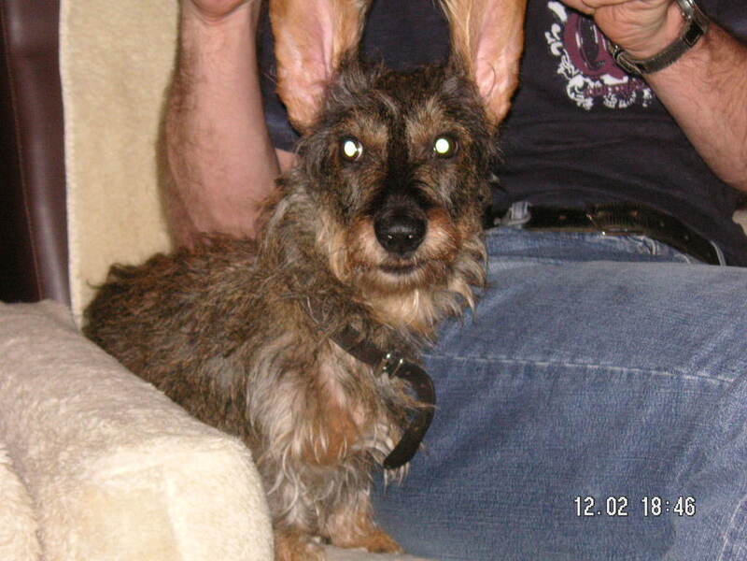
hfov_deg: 21.3
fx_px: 1985
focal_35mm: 92
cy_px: 280
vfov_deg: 16.1
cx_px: 374
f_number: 4.8
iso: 160
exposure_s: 1/90
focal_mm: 15.2
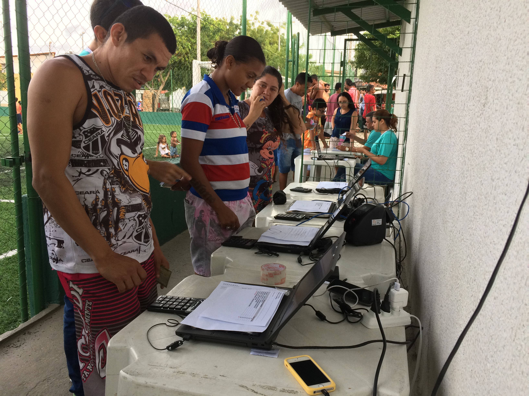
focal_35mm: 29
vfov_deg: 48.2
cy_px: 198
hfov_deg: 61.7
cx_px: 264
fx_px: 443
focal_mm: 4.15
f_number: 2.2
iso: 64
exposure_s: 1/120
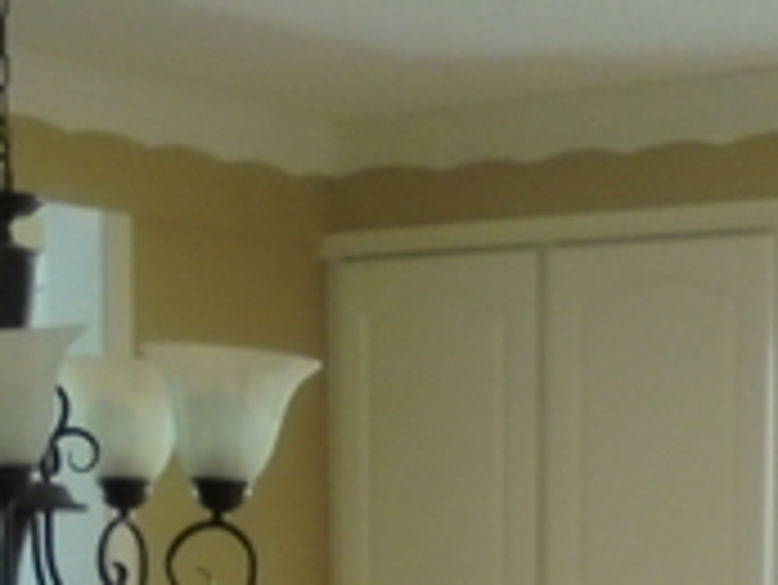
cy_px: 945
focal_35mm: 116
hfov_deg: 16.7
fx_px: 2609
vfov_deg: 12.0
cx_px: 695
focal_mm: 4.6
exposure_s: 1/30
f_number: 3.5
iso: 320
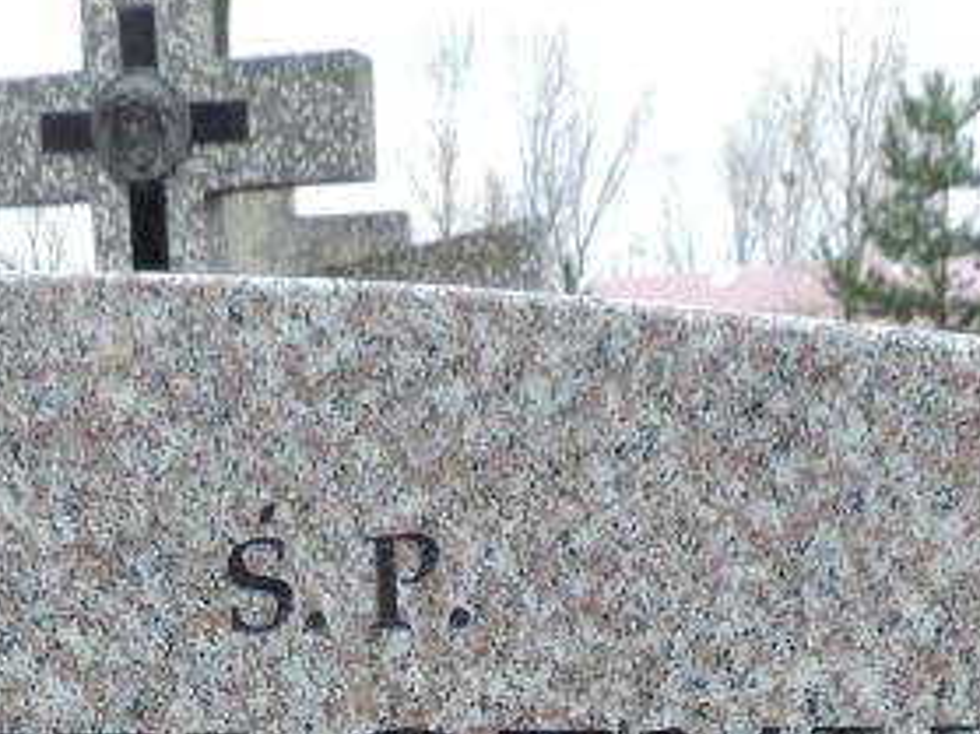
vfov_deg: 15.3
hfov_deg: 22.2
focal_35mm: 88
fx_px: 2490
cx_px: 376
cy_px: 1159
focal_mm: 4.3
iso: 80
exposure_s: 1/50
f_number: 3
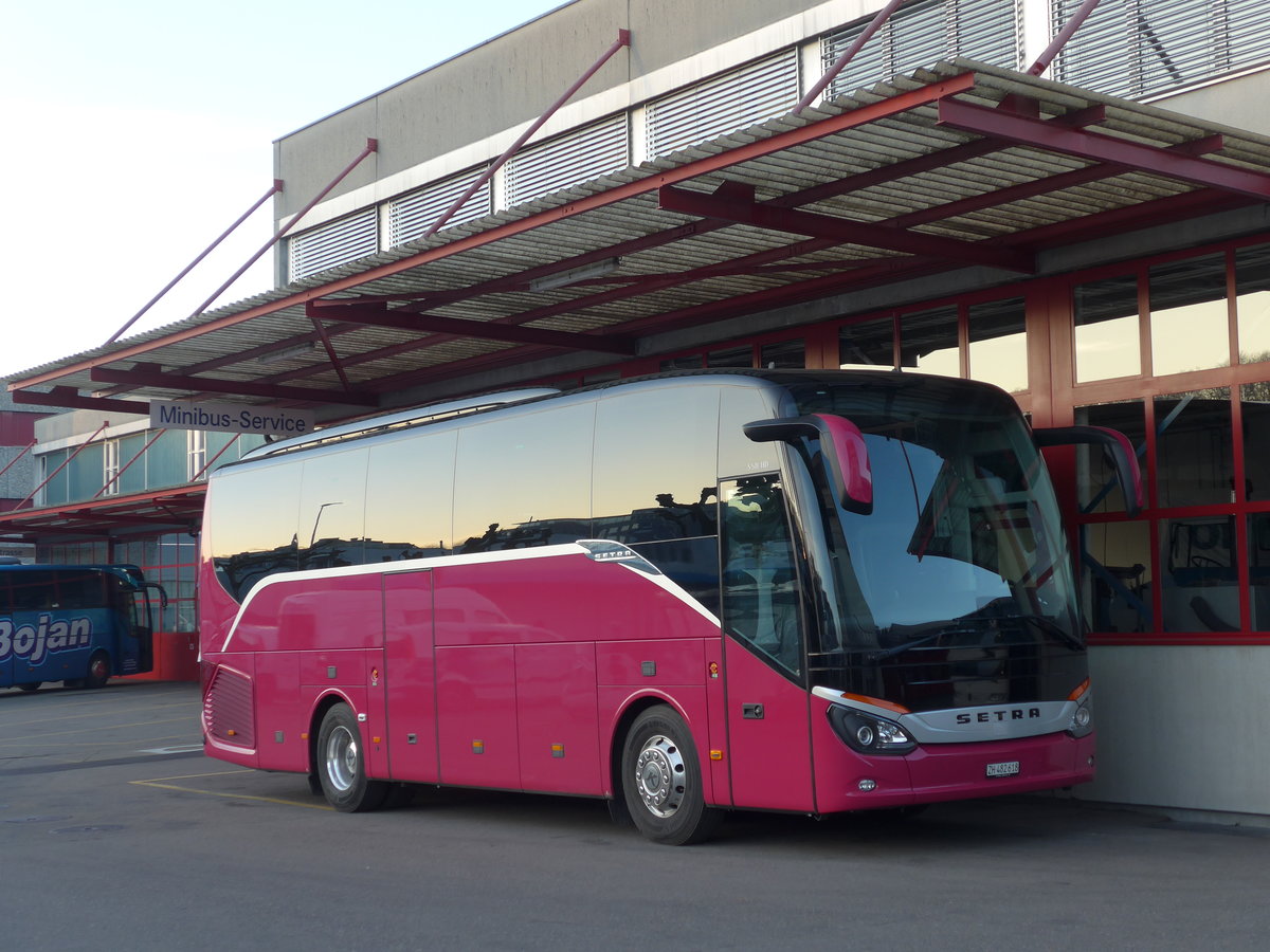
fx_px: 2018
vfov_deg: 26.6
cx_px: 635
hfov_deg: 34.9
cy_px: 476
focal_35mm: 55
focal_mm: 11.3
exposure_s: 1/80
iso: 80
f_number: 3.4
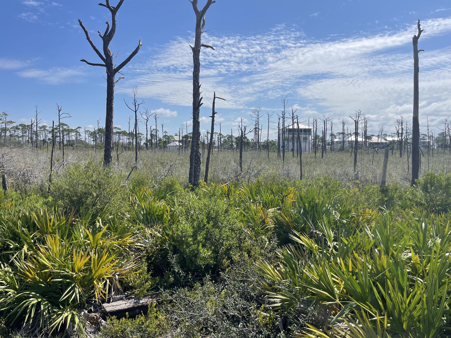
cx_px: 226
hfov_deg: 67.3
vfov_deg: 53.1
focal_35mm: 26
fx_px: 339
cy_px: 169
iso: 32
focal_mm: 5.1
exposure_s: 1/7407
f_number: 1.6
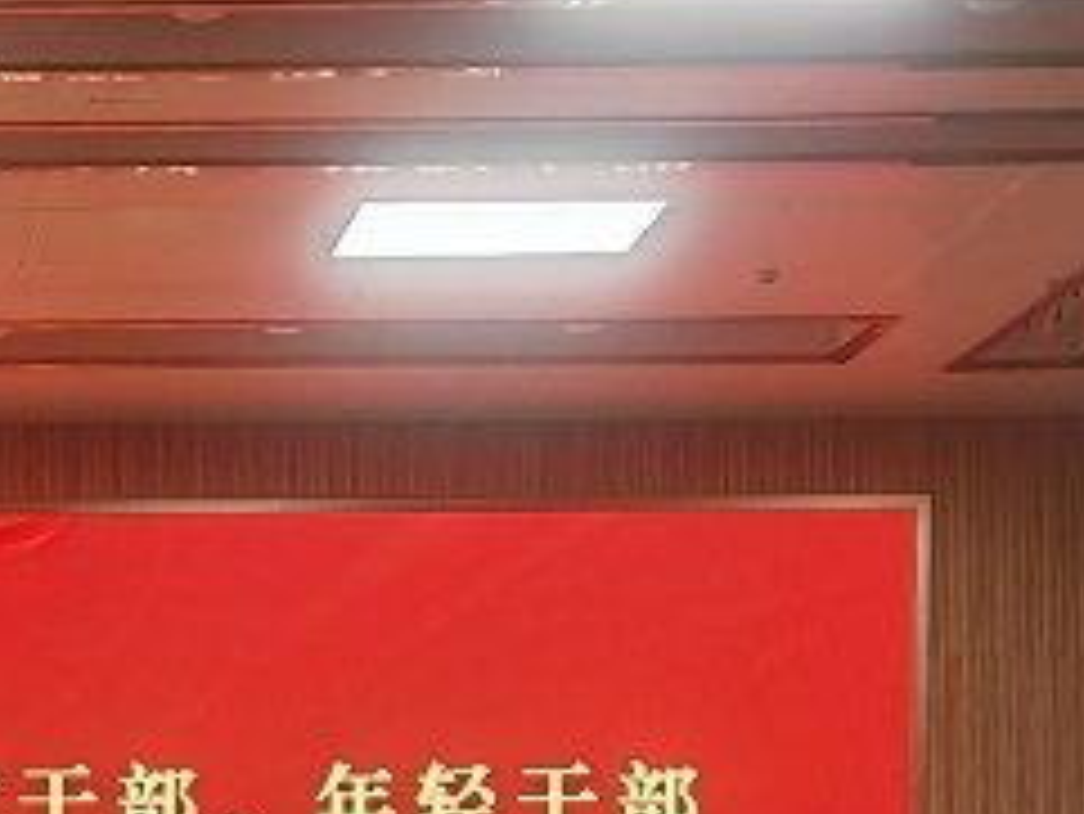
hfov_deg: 15.0
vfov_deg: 11.6
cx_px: -576
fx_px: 3791
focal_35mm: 121
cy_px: 1327
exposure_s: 1/100
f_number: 1.6
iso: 125
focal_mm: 7.62
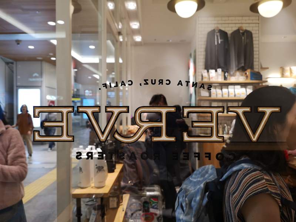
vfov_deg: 51.4
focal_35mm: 27
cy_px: 111
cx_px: 148
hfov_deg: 65.3
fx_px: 231
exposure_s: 1/50
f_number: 1.8
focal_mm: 3.95
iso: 100
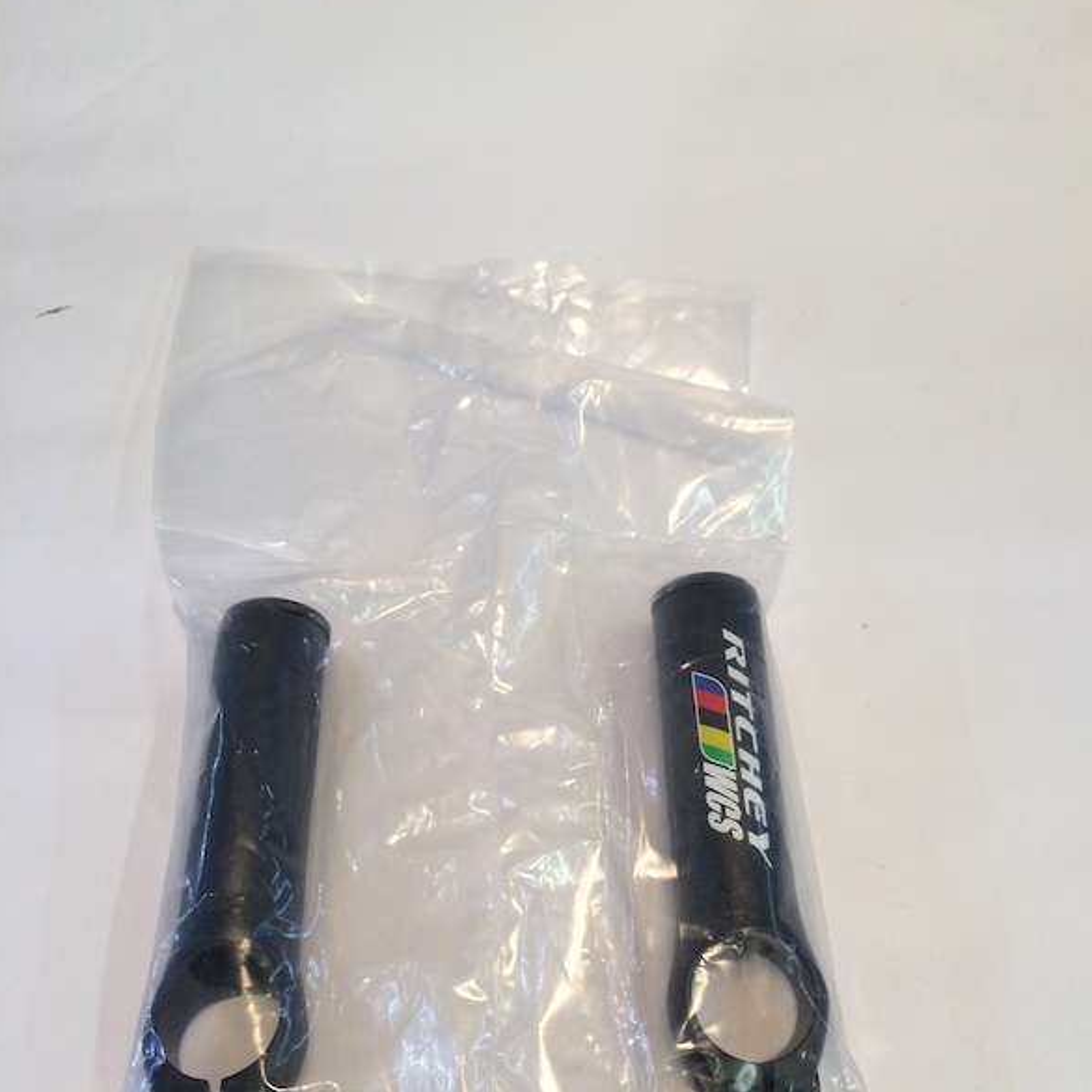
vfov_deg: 46.7
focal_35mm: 35
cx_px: 550
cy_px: 693
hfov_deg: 47.2
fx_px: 1249
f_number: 2.2
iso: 40
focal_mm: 4.15
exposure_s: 1/50
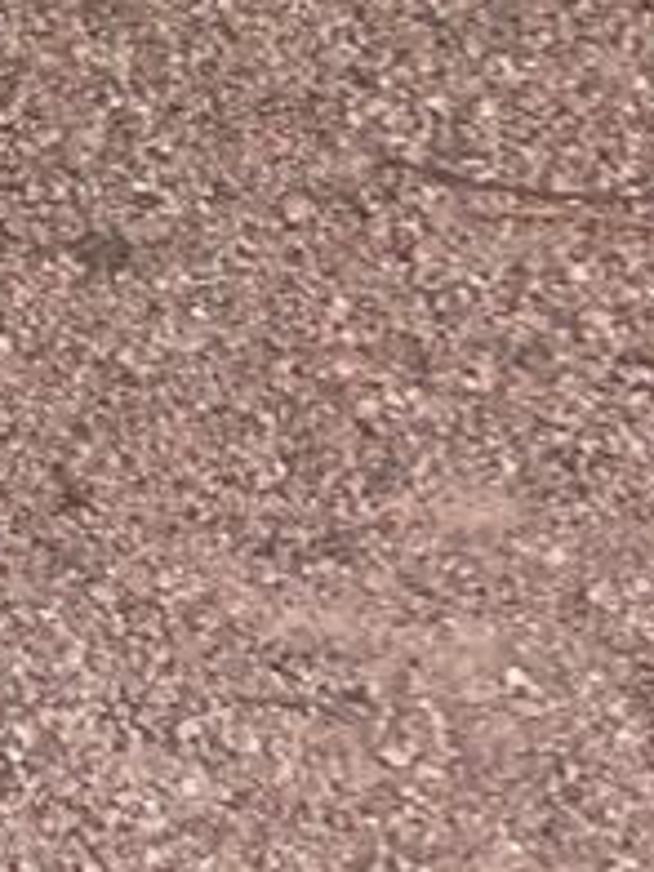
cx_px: -1134
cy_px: -965
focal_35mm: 170
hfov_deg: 7.8
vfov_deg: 10.5
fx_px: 4282
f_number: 1.6
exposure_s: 1/739
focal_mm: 4.2
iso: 32
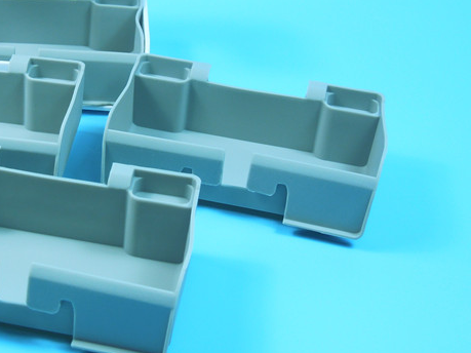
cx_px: 85
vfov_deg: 21.6
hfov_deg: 27.9
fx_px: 925
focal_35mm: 68
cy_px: 132
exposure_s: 1/50
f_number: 3.8
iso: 200
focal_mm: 7
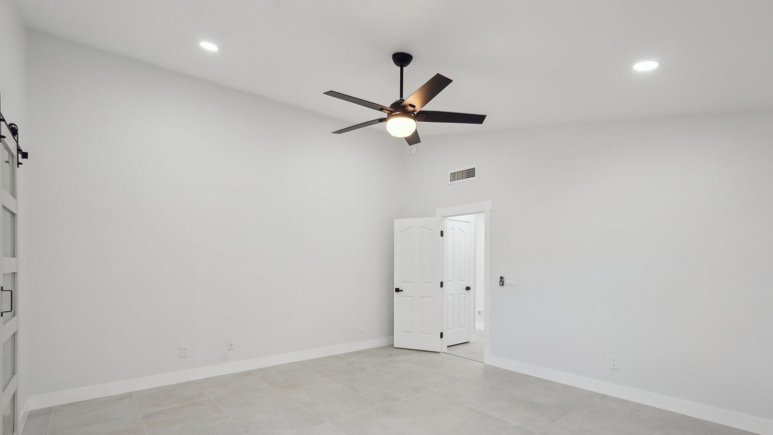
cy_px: 258
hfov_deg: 94.2
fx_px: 359
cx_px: 382
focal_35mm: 18
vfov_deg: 61.9
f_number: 8
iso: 400
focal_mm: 16.5
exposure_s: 1/30
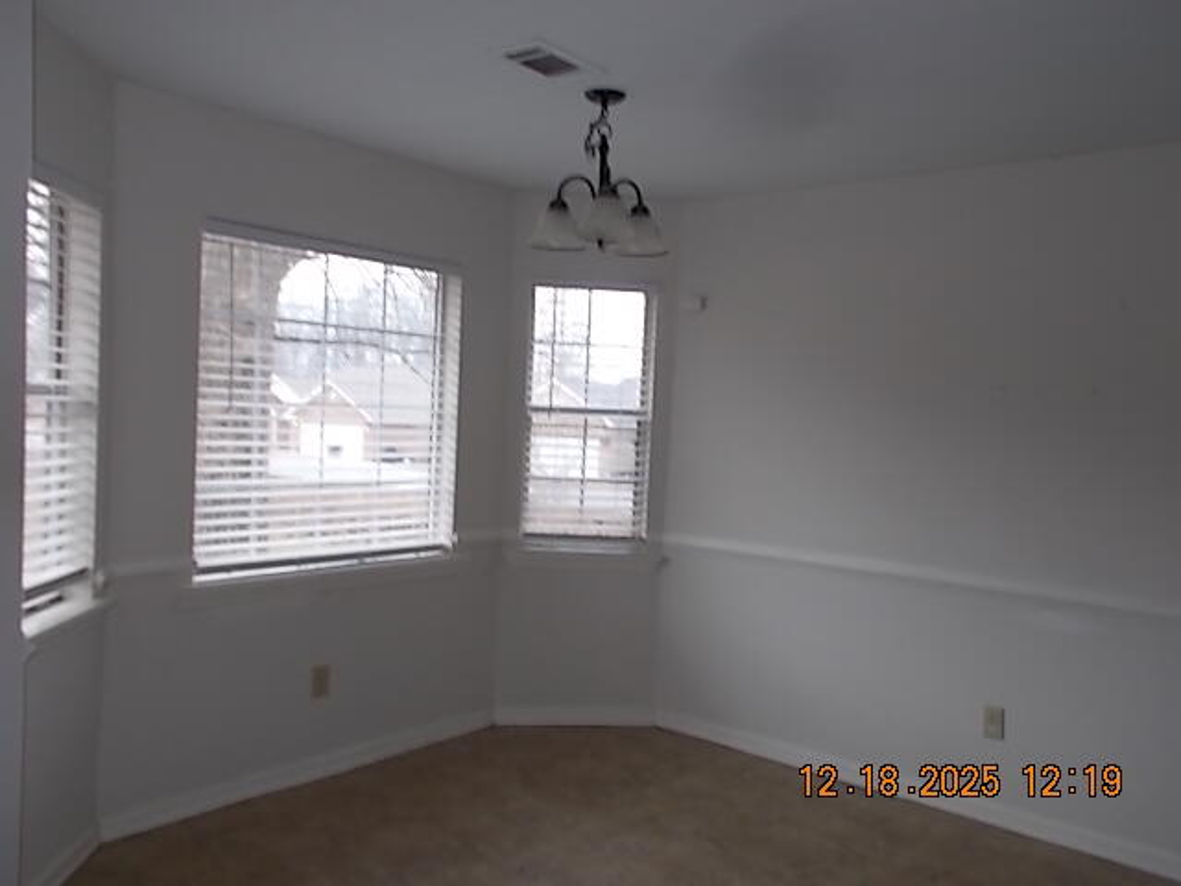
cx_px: 590
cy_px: 443
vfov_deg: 46.8
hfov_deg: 60.0
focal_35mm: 30
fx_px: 1024
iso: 80
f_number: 3.4
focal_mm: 5.3
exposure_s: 1/30
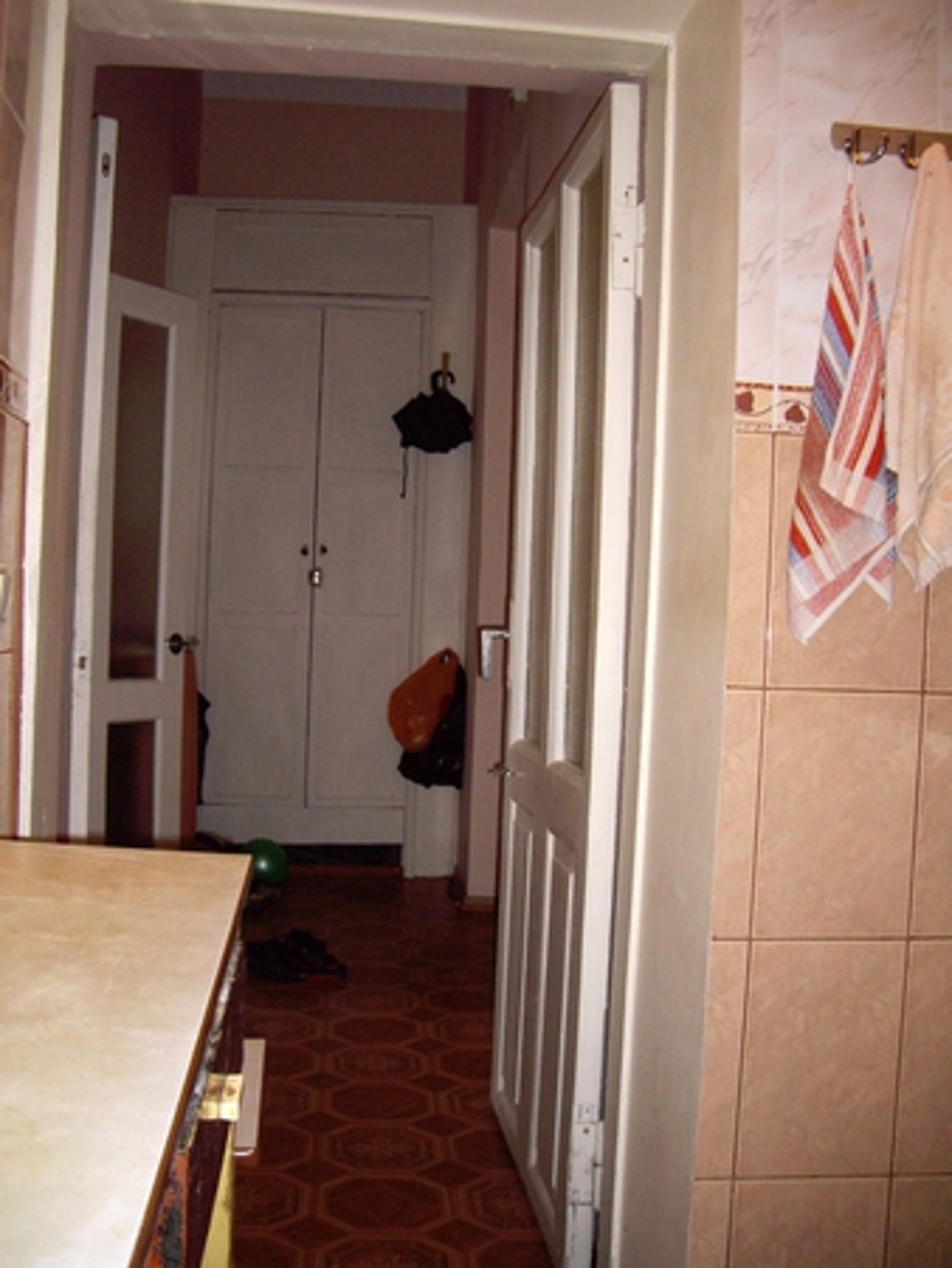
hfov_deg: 37.8
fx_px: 1392
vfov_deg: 49.0
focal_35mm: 38
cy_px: 634
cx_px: 476
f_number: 2.7
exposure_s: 1/40
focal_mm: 6.2
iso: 200
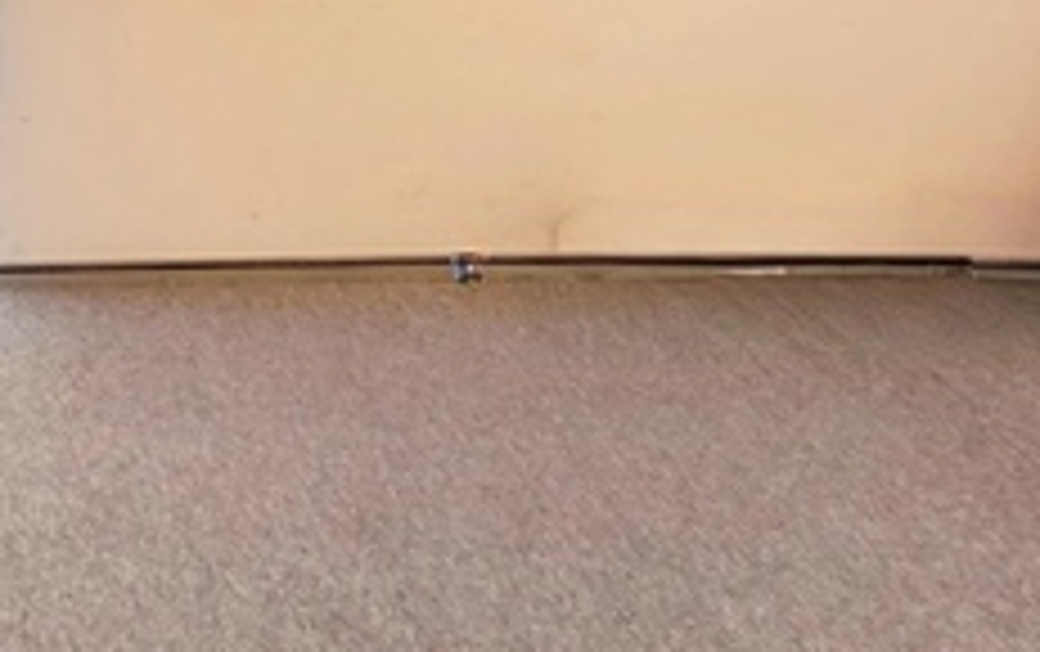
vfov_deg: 26.3
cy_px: -117
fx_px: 1249
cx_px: -144
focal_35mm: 44
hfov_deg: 36.9
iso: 160
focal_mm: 1.82
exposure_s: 1/33
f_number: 2
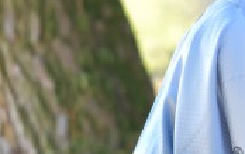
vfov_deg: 2.7
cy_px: 5
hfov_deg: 4.2
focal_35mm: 491
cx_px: 522
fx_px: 3281
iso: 200
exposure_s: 1/500
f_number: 2
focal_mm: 105
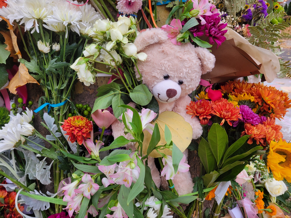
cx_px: 146
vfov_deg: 53.1
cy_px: 109
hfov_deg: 67.3
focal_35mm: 26
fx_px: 219
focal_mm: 5.4
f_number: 1.8
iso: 40
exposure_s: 1/160
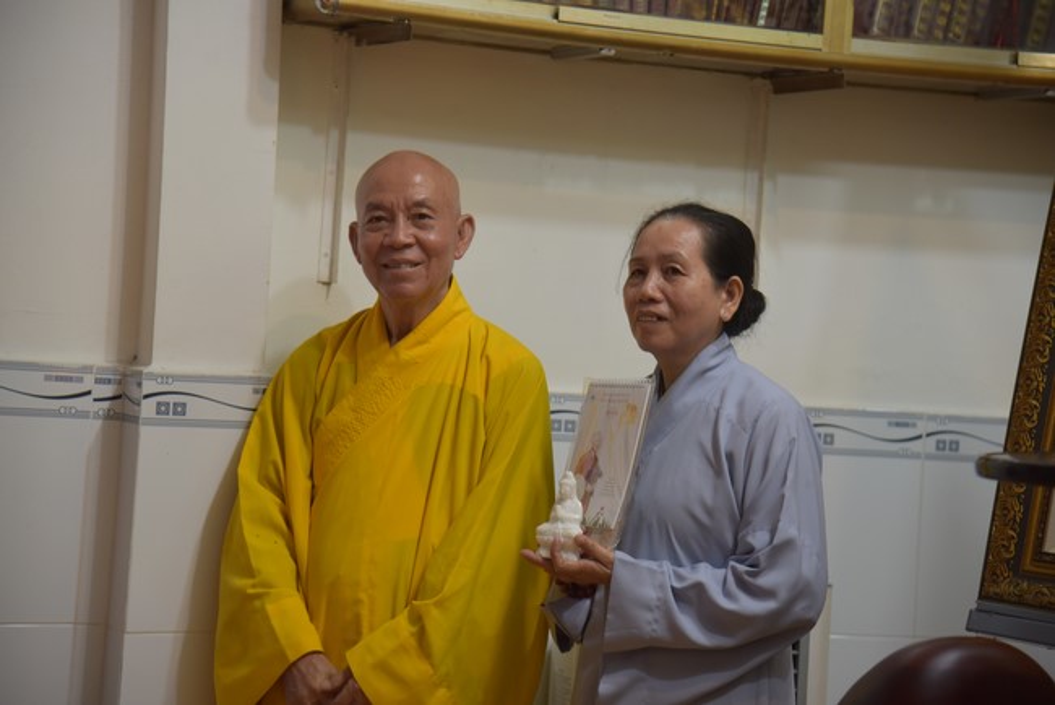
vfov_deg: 14.4
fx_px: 2785
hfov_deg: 21.4
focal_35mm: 95
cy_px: 352
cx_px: 528
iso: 1800
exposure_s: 1/125
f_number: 4
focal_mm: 95
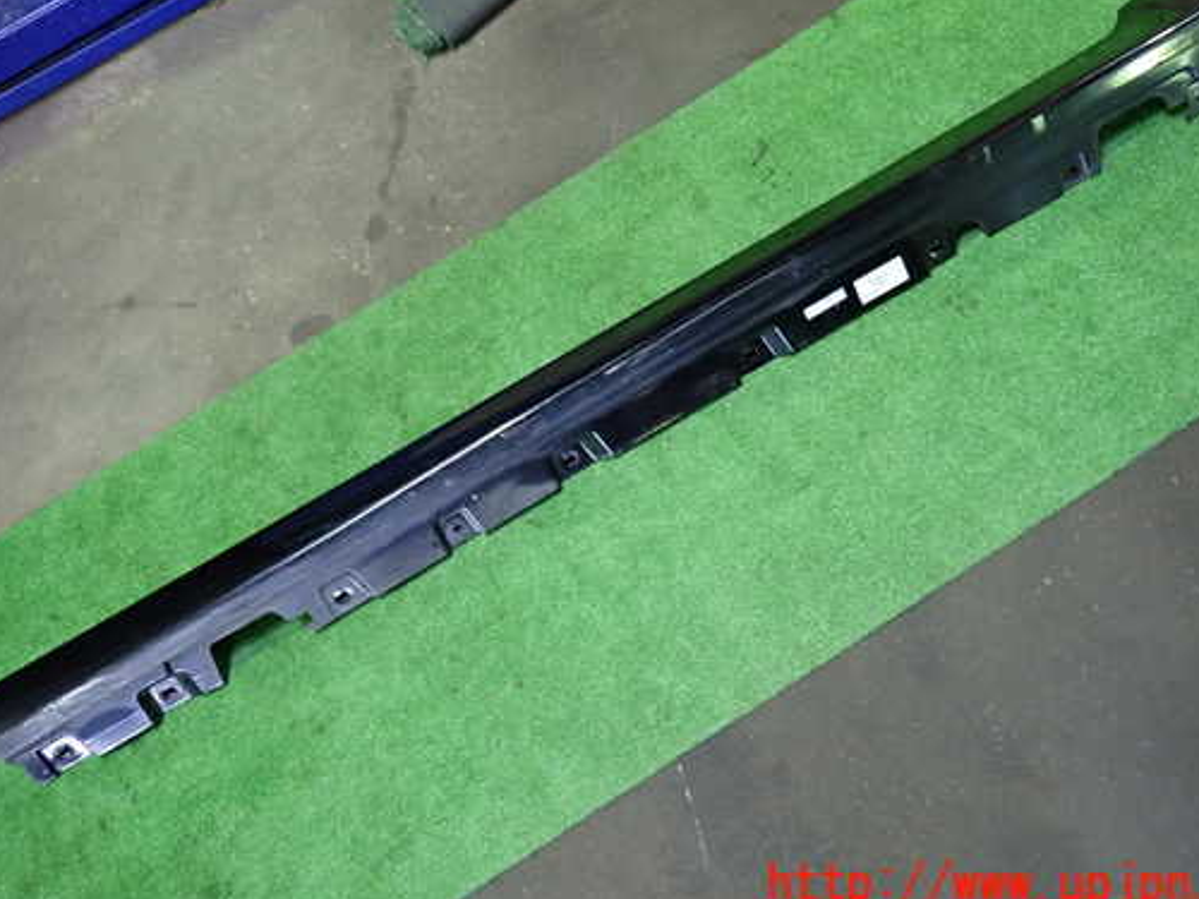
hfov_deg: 60.0
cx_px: 590
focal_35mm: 30
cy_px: 376
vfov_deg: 46.6
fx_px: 1039
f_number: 2
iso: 400
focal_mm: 4.5
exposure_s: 1/30
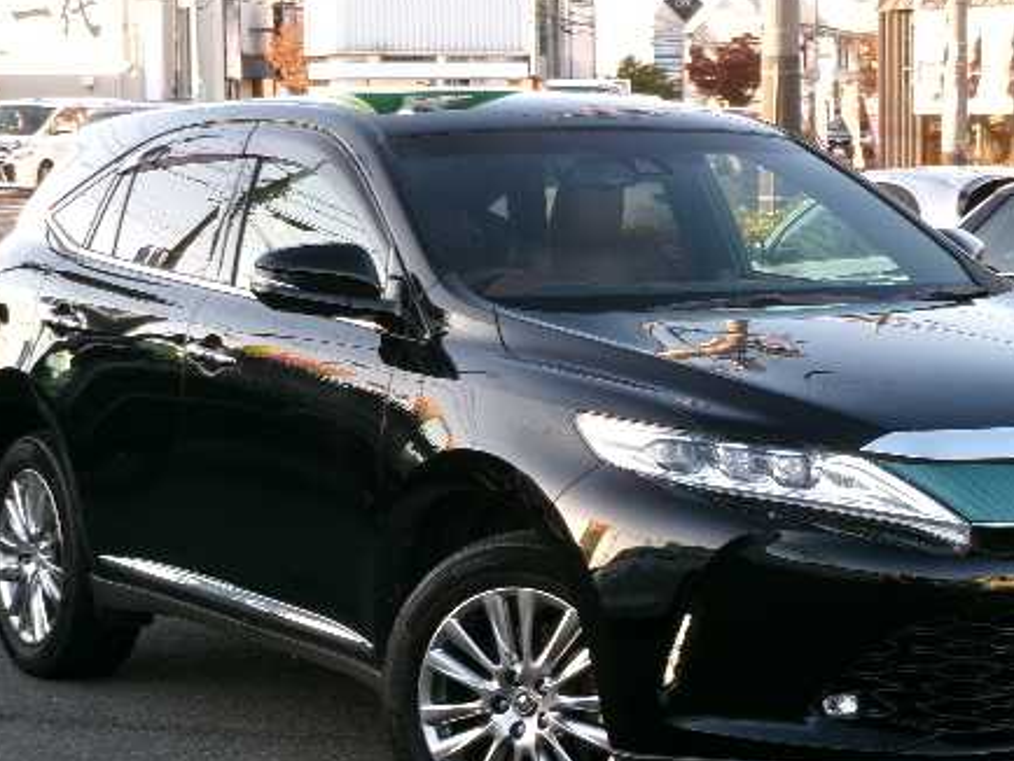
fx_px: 3371
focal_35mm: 115
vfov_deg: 12.9
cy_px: 434
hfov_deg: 17.1
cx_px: 617
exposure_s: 1/45
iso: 100
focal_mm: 14
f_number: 5.4
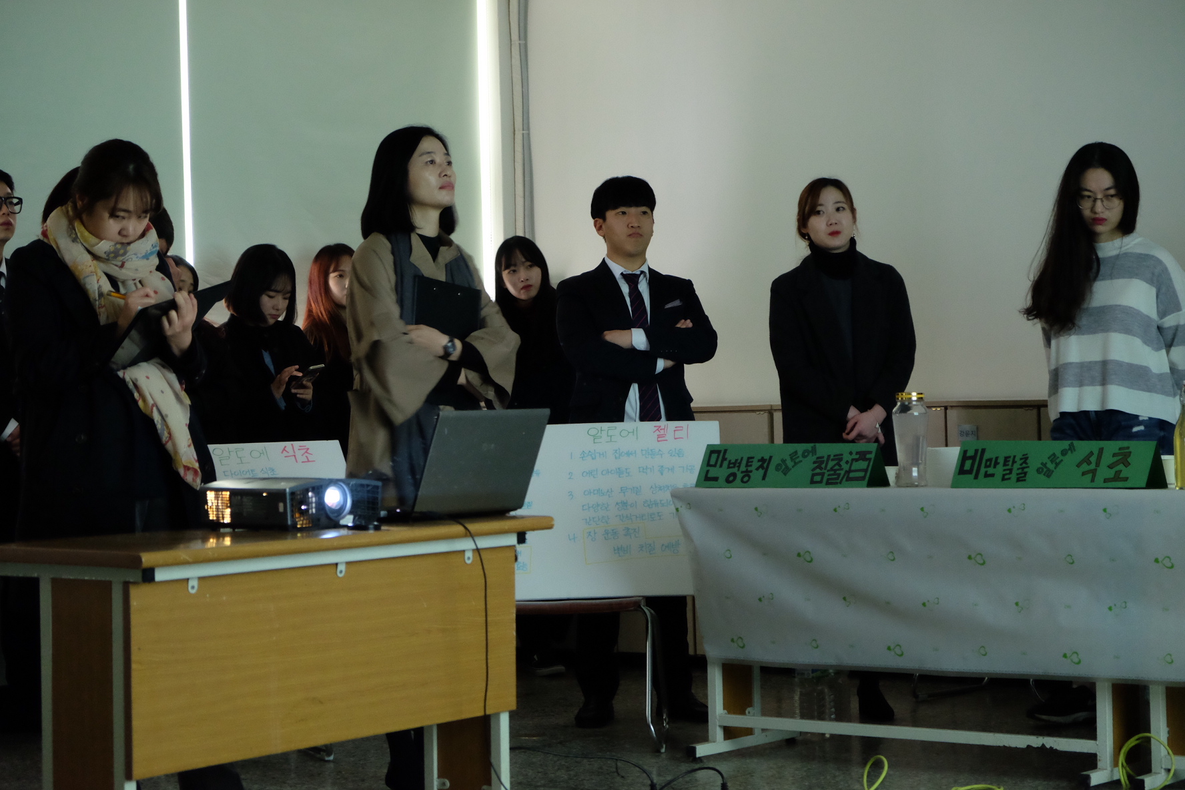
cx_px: 592
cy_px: 395
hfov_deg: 24.5
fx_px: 2732
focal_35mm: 83
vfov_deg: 16.5
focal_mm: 55
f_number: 4
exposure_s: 1/12
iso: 3200
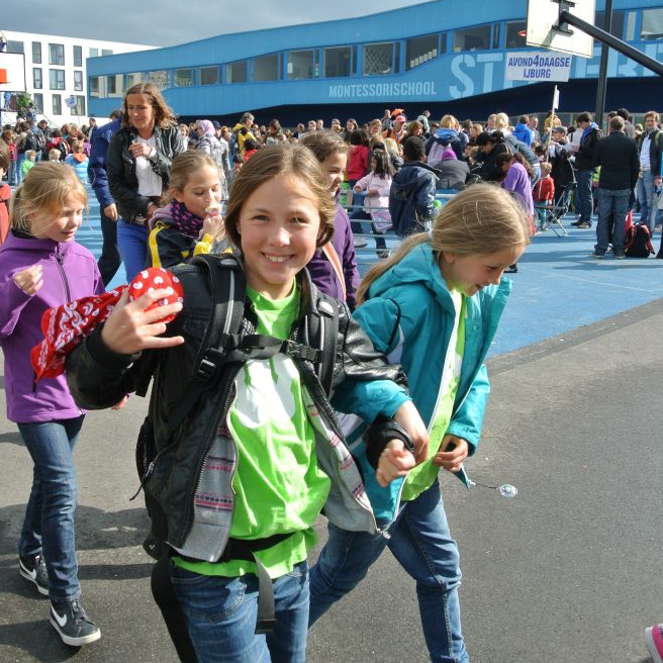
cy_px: 328
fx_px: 758
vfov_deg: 47.2
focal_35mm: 35
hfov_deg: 47.2
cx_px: 326
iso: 100
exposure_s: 1/400
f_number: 5
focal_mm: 10
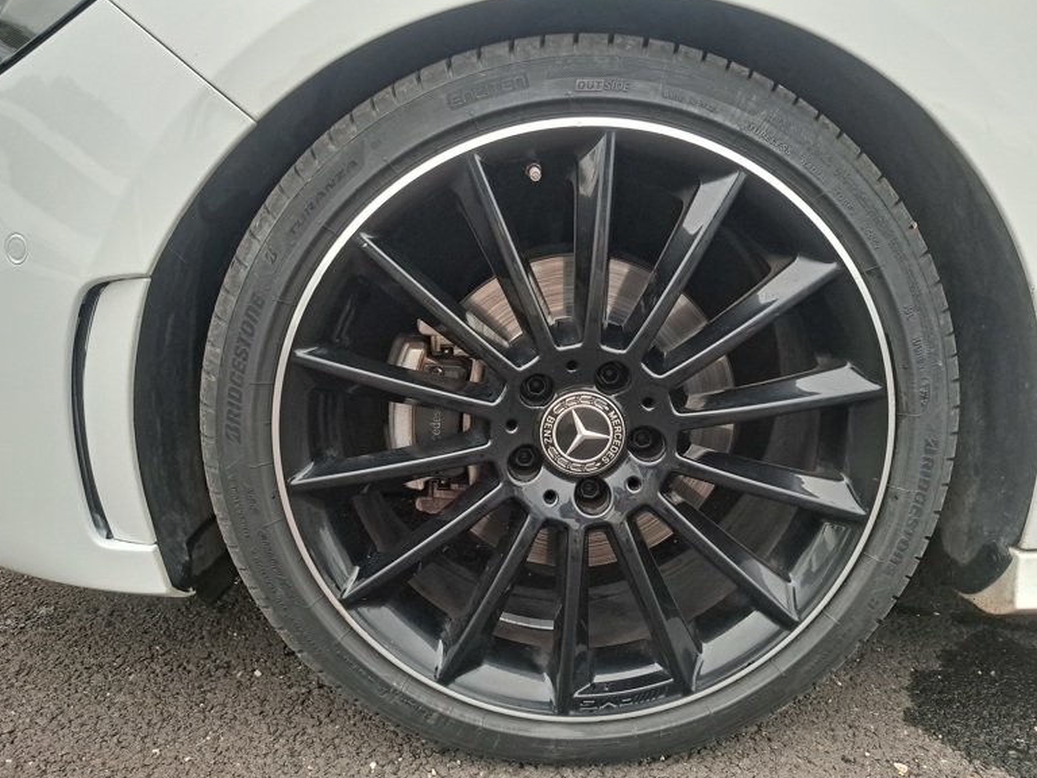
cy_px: 386
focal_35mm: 25
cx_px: 509
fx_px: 749
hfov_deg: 69.4
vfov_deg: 54.9
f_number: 1.8
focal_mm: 5.23
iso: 320
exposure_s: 1/60
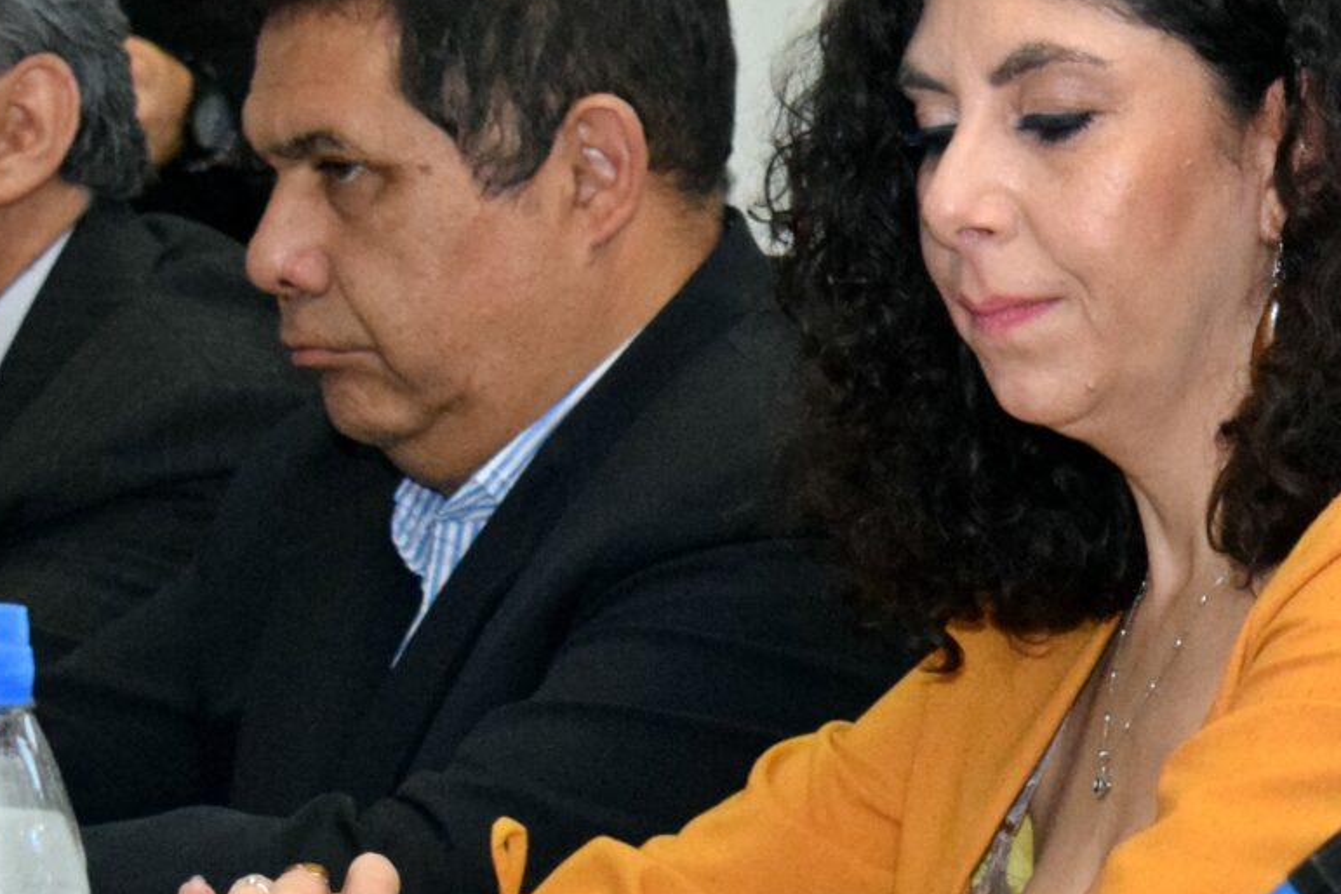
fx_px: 8902
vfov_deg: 5.7
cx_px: 1731
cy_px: 714
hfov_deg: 8.5
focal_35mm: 239
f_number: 5.3
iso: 3200
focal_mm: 48
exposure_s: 1/160
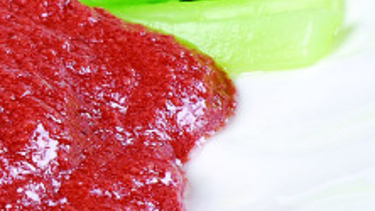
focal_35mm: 362
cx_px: -375
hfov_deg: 5.8
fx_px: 3600
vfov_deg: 3.4
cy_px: 100
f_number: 10
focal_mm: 50
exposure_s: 1/160
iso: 100
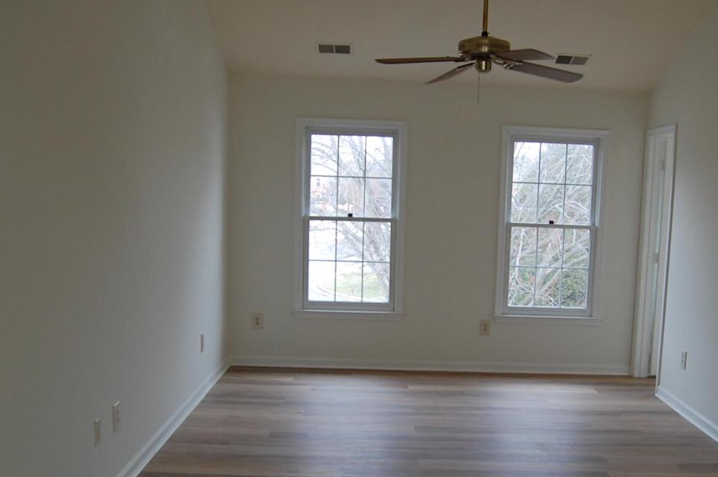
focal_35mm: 41
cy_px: 319
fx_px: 816
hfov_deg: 47.3
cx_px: 418
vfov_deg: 32.3
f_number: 5
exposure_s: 1/100
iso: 400
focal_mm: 18
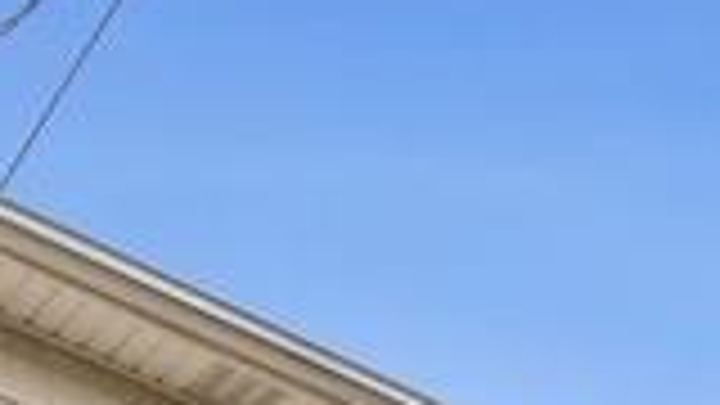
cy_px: 1220
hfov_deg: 21.3
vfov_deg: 9.5
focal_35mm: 100
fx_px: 1909
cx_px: 459
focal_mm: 17
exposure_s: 1/50
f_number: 11
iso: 100
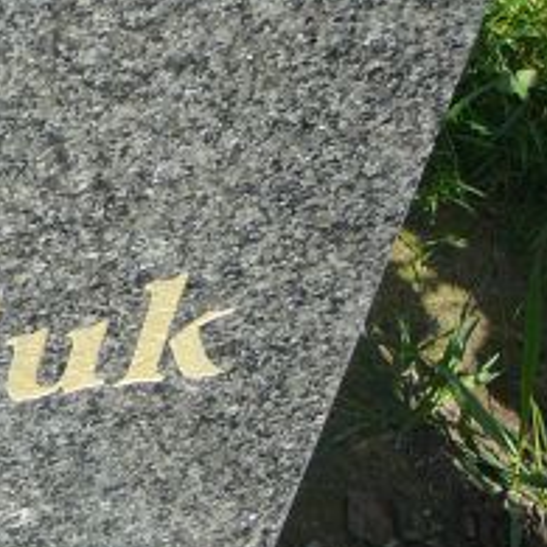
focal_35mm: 142
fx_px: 2539
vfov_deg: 12.3
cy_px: 275
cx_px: -325
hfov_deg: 11.7
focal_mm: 7.3
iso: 80
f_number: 3.4
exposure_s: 1/500
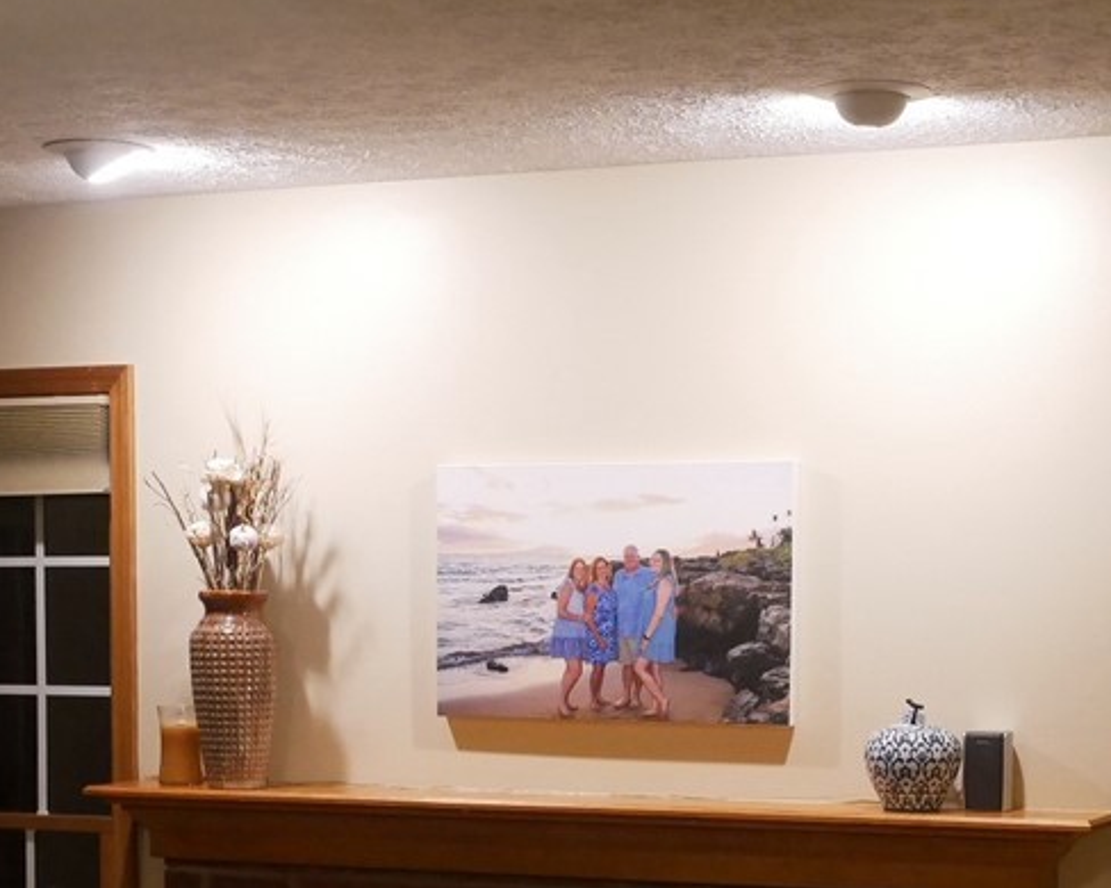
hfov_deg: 23.3
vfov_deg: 18.3
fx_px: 2695
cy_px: 838
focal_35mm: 82
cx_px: 601
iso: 2500
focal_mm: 20
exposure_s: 1/60
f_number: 4.5
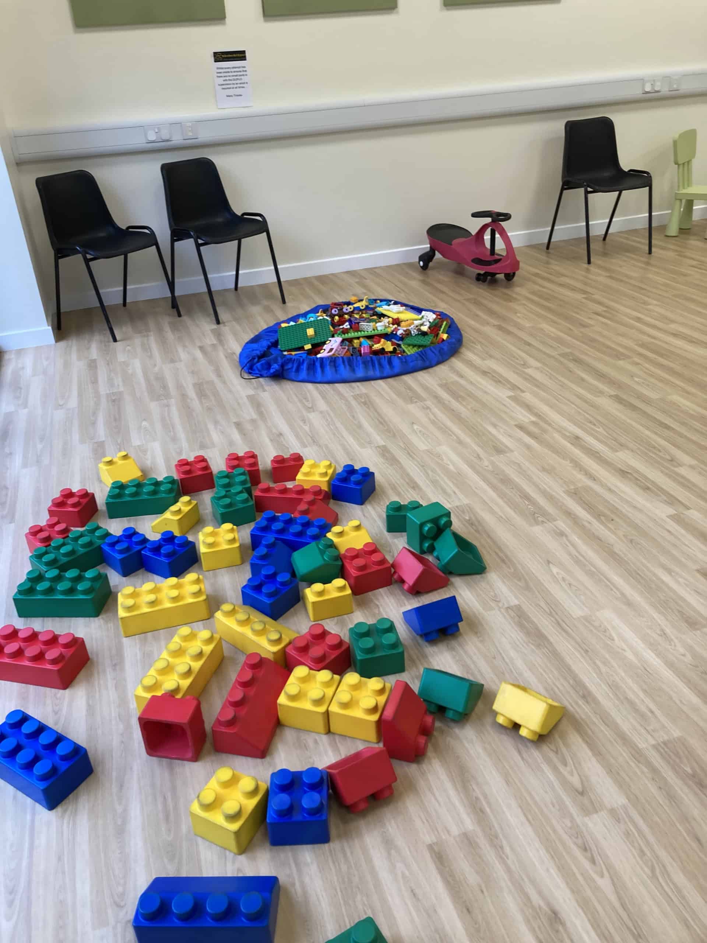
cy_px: 472
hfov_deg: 49.7
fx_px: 762
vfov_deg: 63.4
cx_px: 354
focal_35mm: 28
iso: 80
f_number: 1.8
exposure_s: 1/100
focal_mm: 4
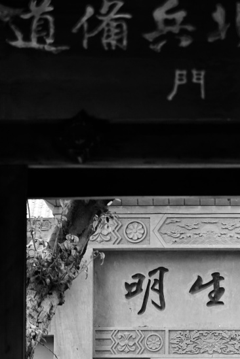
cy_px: 345
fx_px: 1530
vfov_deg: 13.3
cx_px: 233
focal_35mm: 153
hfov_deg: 8.9
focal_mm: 70
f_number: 2.8
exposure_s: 1/80
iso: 500
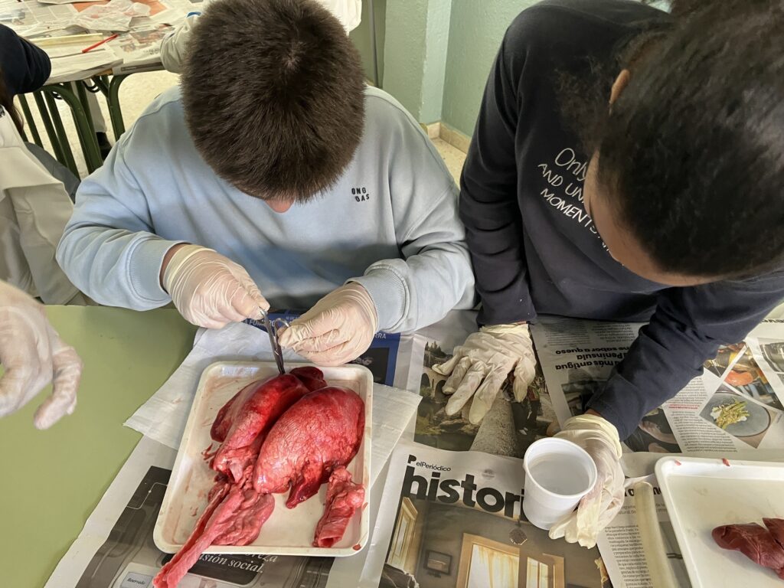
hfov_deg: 63.4
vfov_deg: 49.7
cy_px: 294
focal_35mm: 28
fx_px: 634
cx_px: 392
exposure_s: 1/50
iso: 125
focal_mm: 3.99
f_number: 1.8
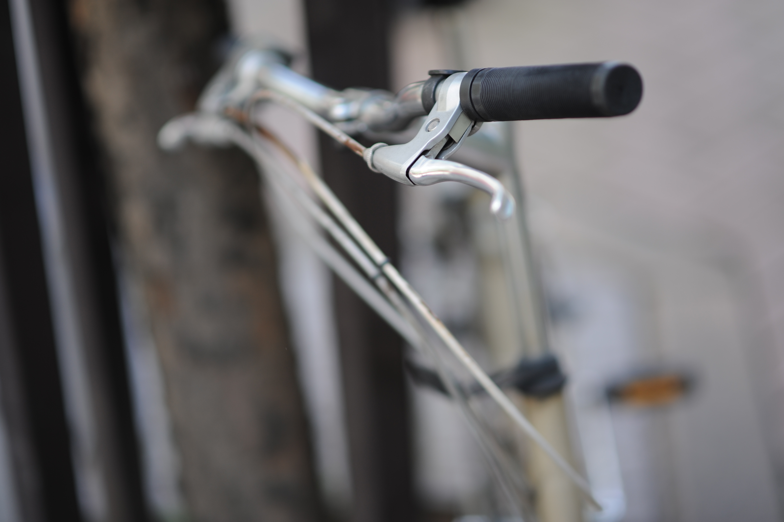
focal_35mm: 85
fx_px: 1850
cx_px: 392
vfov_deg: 16.1
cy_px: 261
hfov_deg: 23.9
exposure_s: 1/640
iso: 200
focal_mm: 85
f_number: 1.4
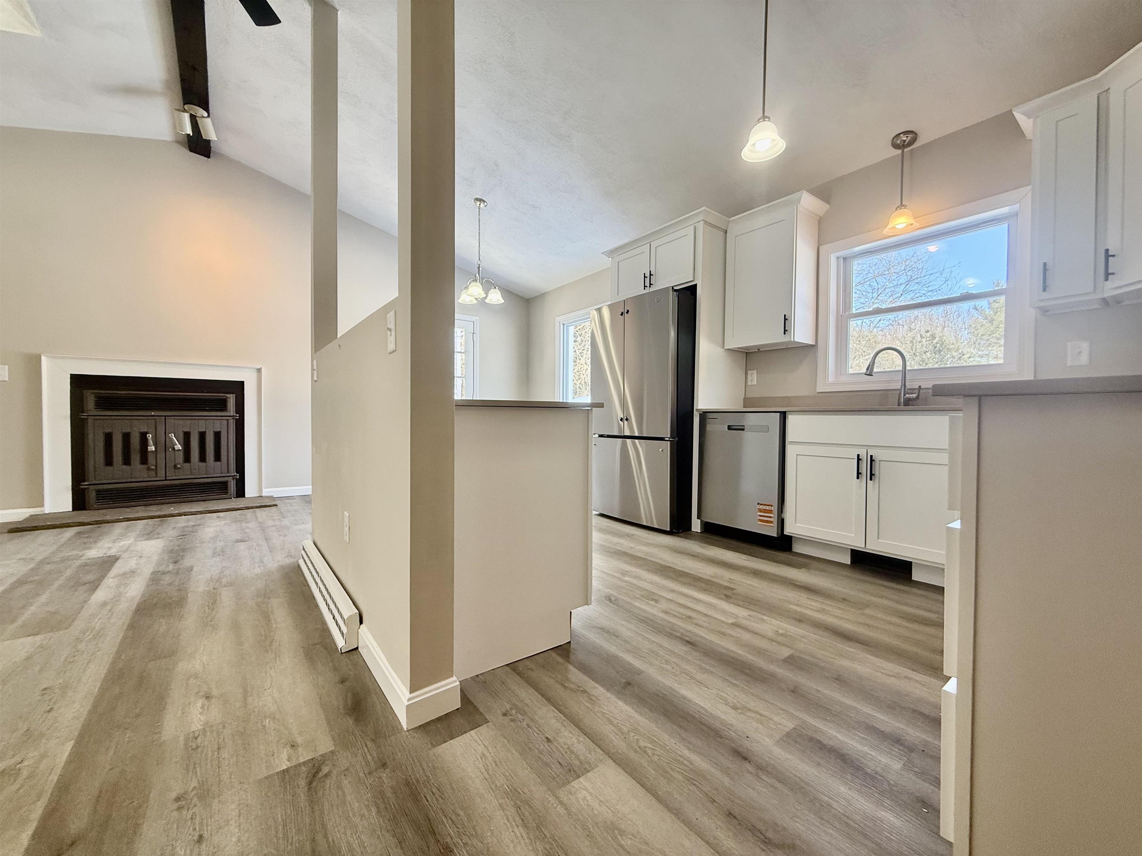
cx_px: 571
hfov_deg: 102.1
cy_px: 428
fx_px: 462
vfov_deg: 85.7
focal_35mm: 14
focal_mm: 2.22
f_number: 2.2
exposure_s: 1/120
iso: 100
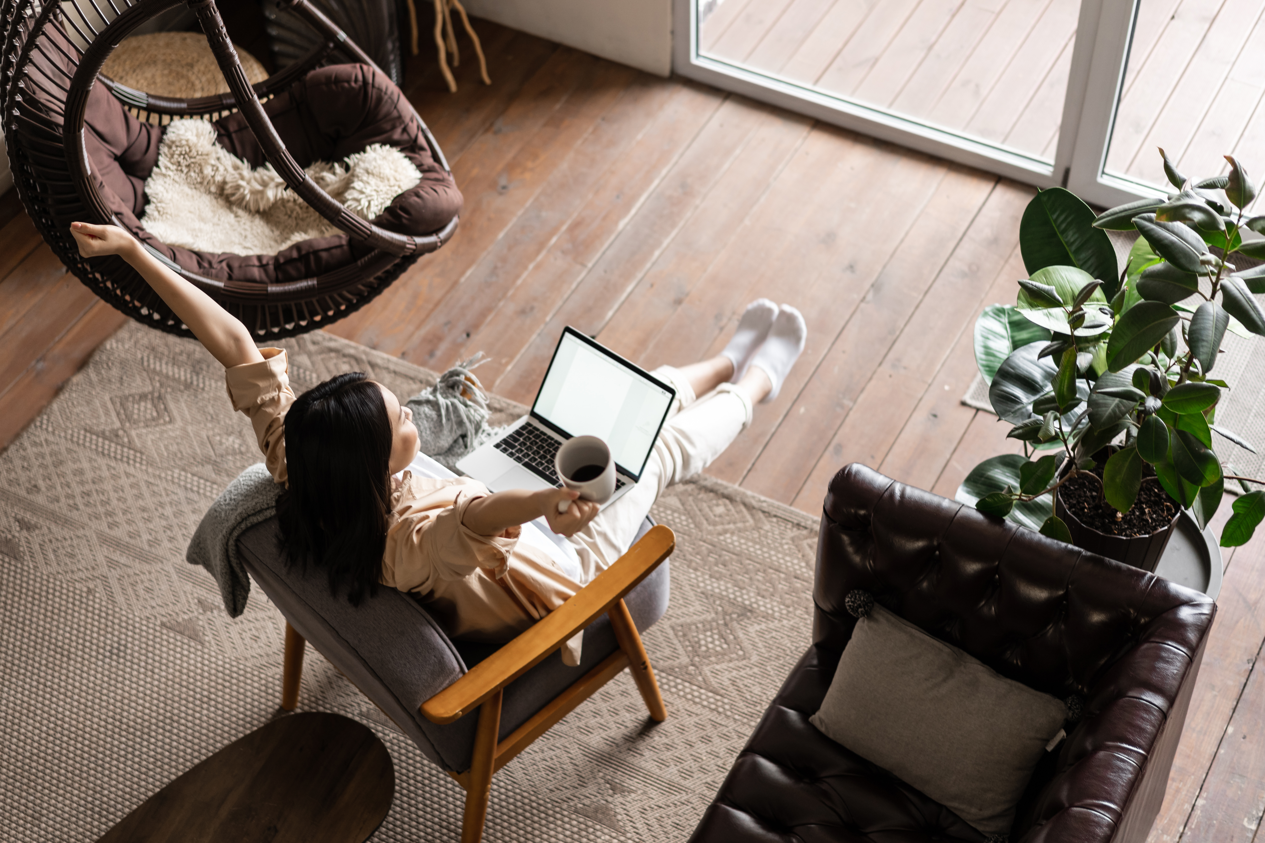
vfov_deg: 24.6
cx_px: 632
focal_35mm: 55
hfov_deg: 36.2
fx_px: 1932
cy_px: 422
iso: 400
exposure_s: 1/125
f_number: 2
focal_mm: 55
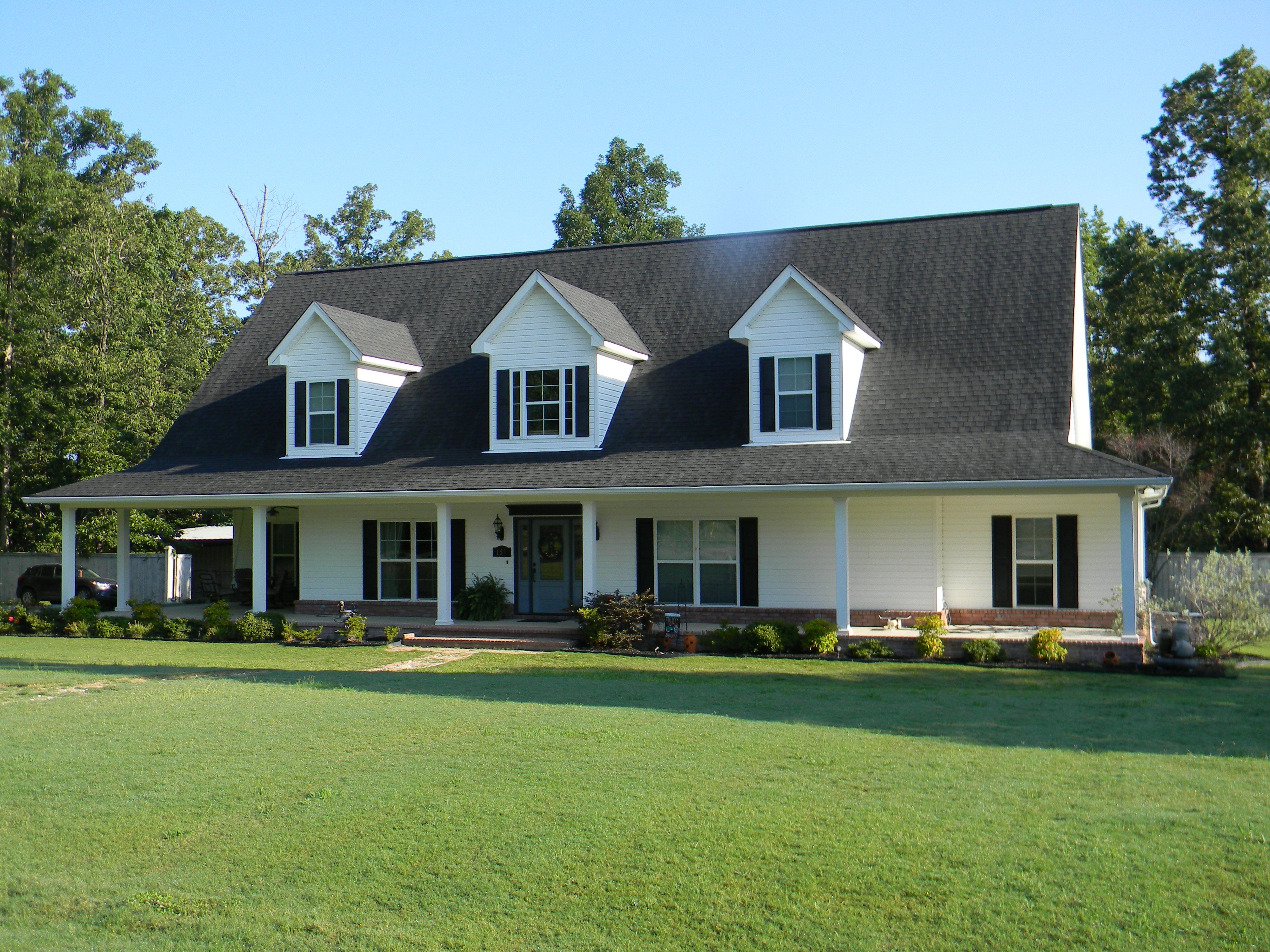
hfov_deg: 51.4
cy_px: 476
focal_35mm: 36
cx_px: 635
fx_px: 1321
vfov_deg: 39.7
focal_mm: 6.4
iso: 80
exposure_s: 1/368
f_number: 3.7
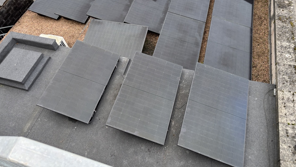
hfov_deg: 66.1
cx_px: 151
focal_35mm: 29
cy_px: 56
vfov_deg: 39.7
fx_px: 228
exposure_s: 1/121
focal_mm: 5.96
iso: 50
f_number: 1.6
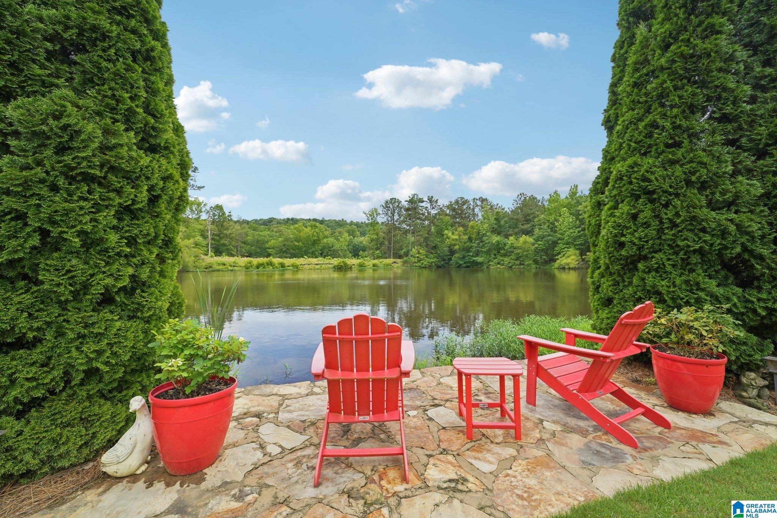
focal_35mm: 14
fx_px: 302
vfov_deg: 81.2
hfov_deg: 104.3
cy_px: 259
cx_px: 388
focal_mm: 14
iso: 400
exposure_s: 1/640
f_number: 8
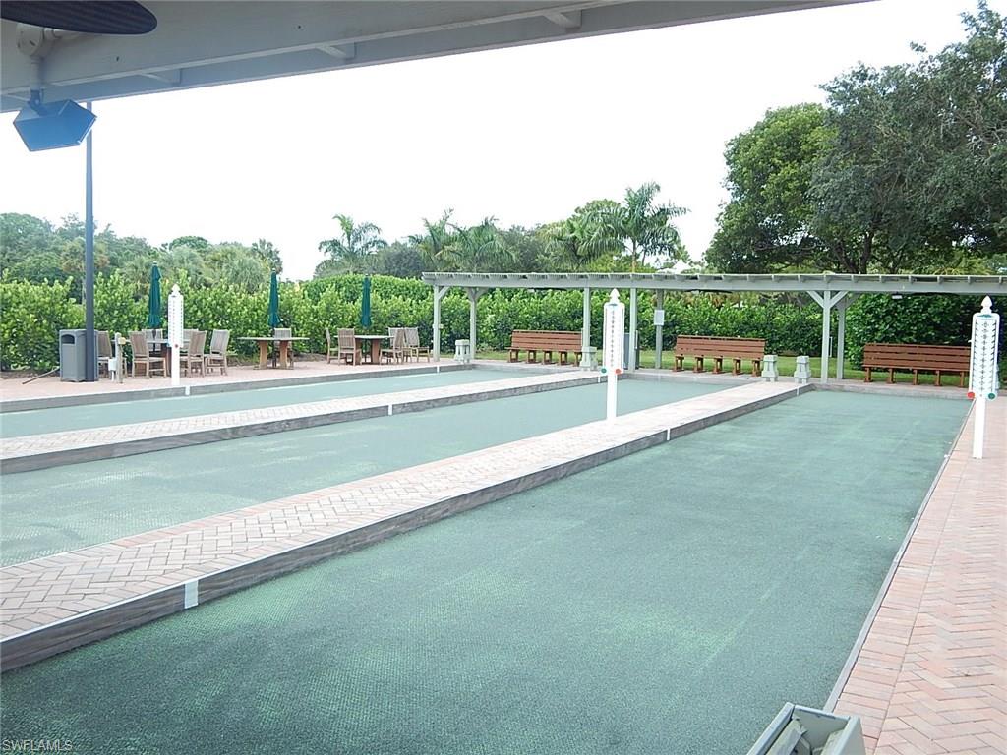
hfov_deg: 58.4
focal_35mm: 31
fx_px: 902
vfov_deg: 45.4
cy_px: 378
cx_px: 504
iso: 125
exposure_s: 1/400
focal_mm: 5.6
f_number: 3.2
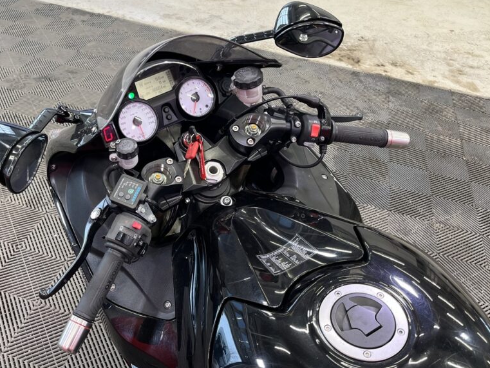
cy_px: 159
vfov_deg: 40.6
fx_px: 496
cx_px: 194
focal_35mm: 35
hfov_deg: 52.2
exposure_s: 1/100
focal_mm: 5.1
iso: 125
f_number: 1.6
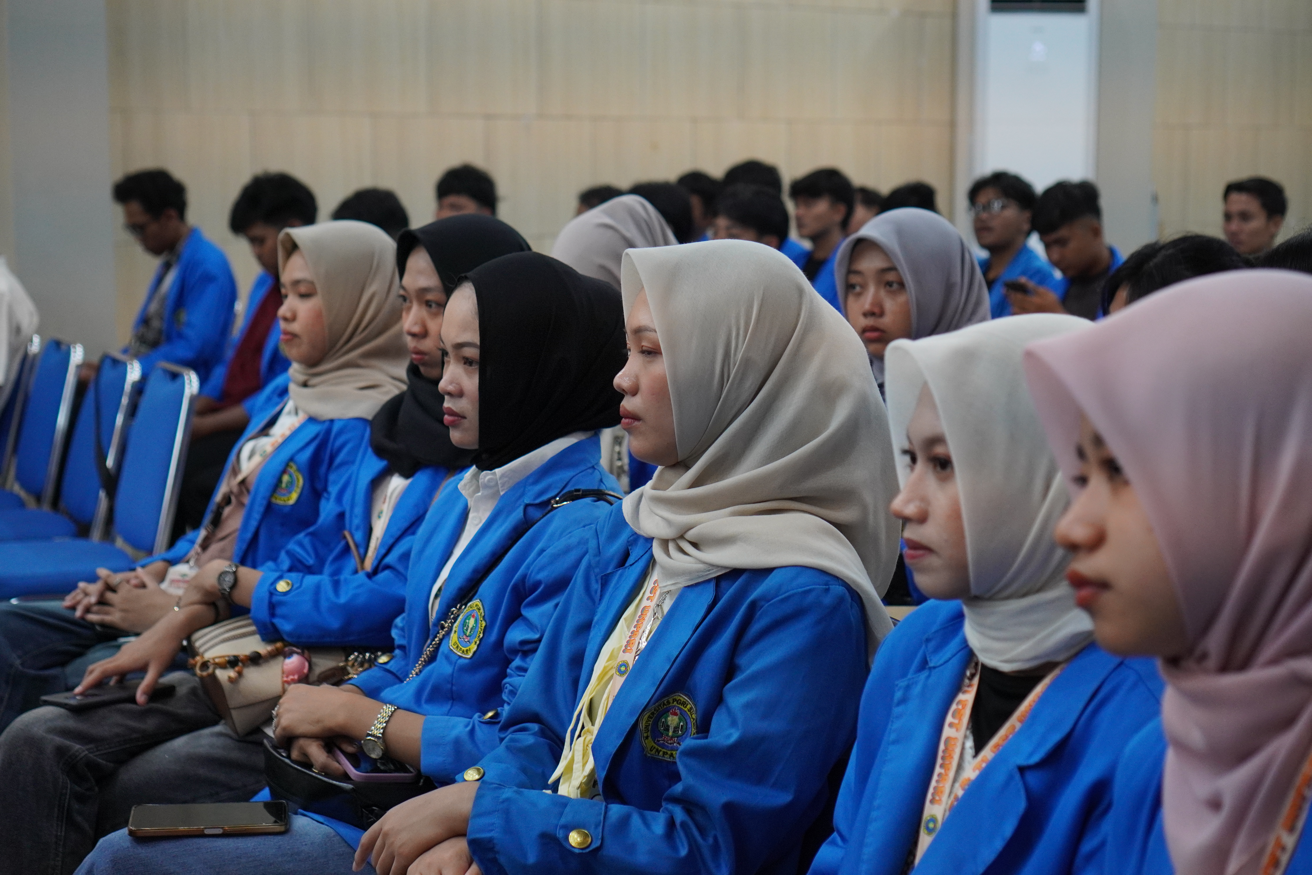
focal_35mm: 52
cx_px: 656
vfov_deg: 25.8
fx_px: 1913
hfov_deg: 37.9
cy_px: 438
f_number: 2.8
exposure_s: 1/200
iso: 1000
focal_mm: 35
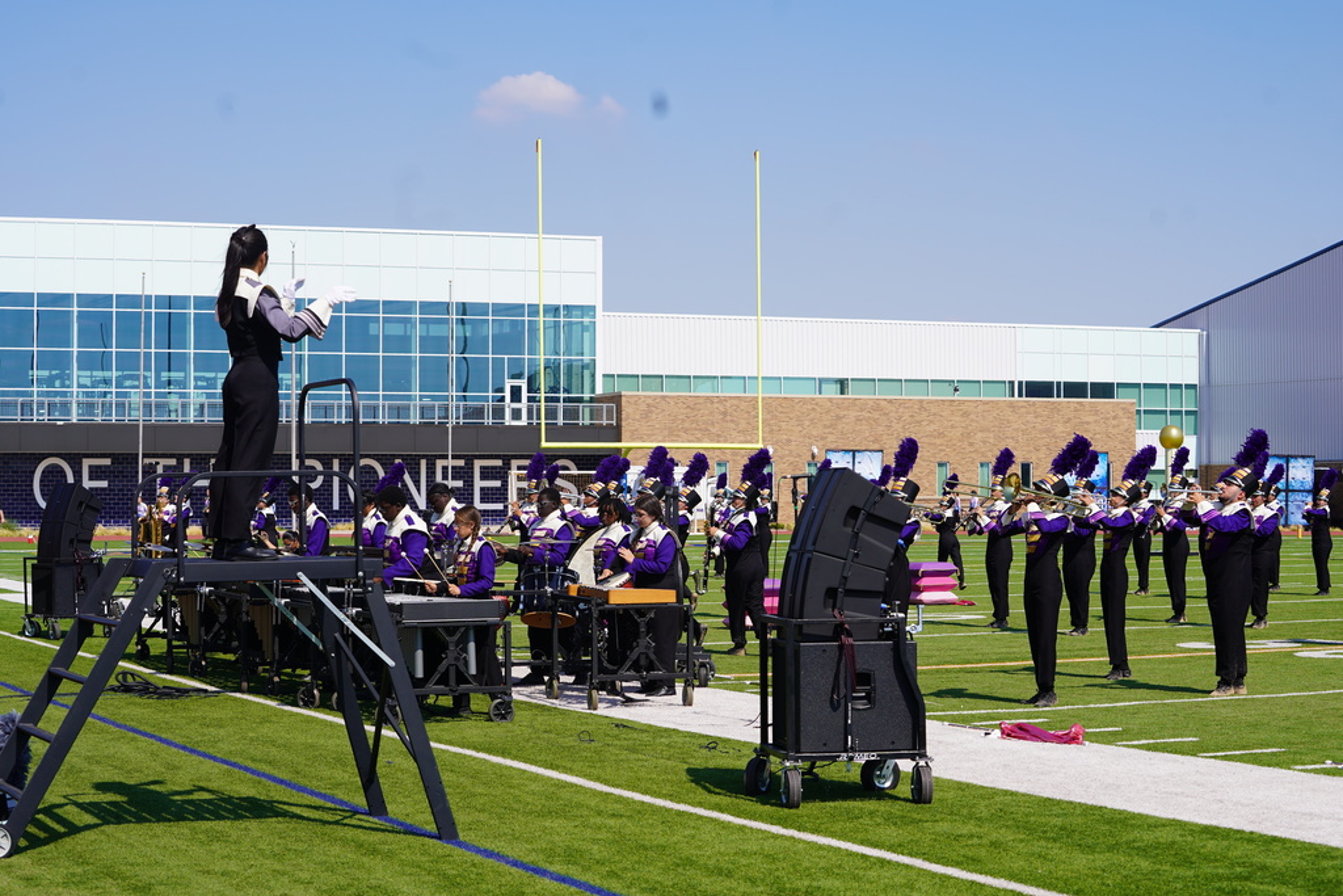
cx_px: 672
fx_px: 2612
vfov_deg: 19.5
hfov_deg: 28.8
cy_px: 448
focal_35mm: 70
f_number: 6.3
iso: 100
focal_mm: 70
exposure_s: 1/400
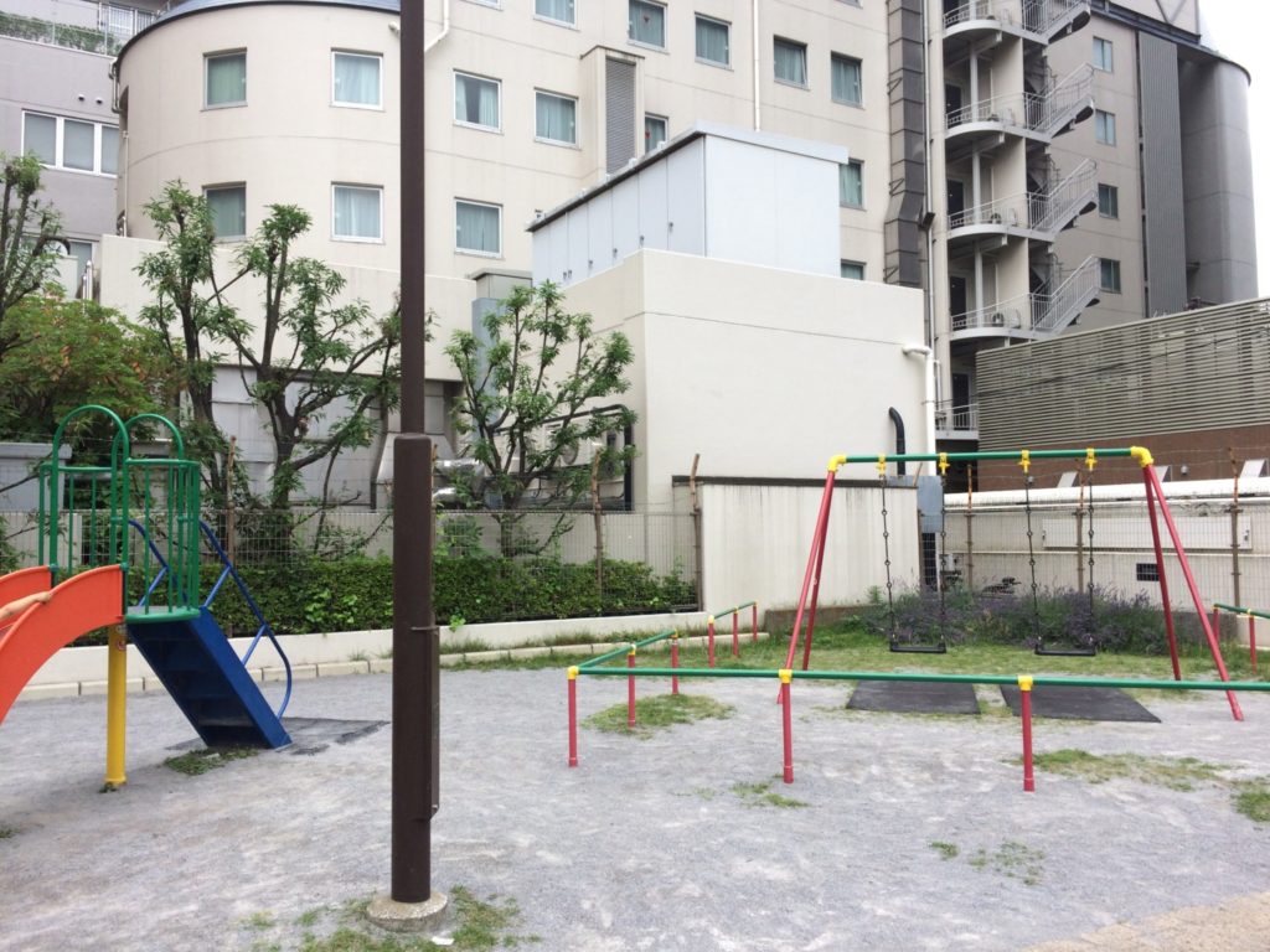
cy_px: 476
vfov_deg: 48.2
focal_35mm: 29
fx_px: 1064
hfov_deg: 61.7
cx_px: 635
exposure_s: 1/260
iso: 32
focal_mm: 4.15
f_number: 2.2
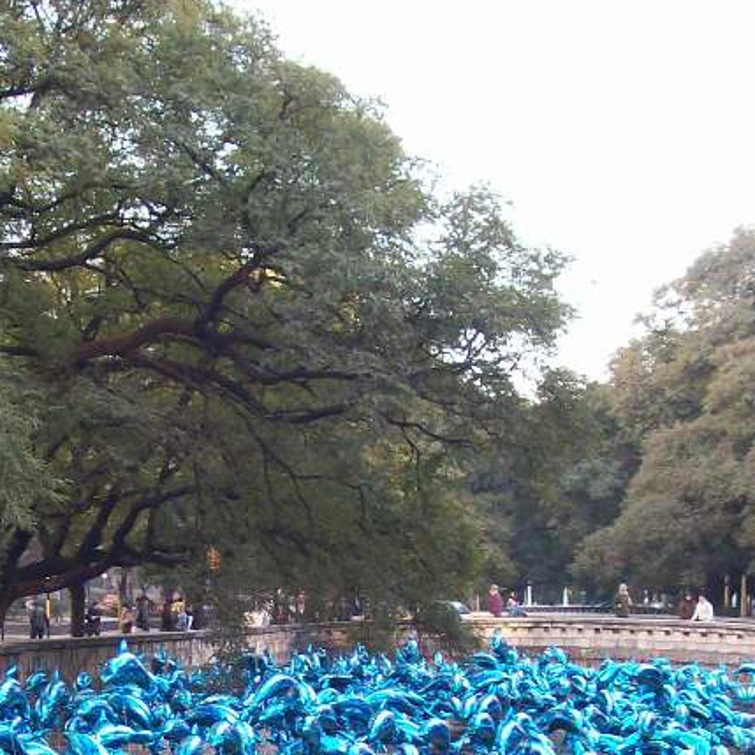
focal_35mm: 95
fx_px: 2344
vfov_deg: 18.0
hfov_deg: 18.3
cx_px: 304
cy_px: 671
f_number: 3
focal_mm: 7.6
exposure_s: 1/96.7
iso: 140
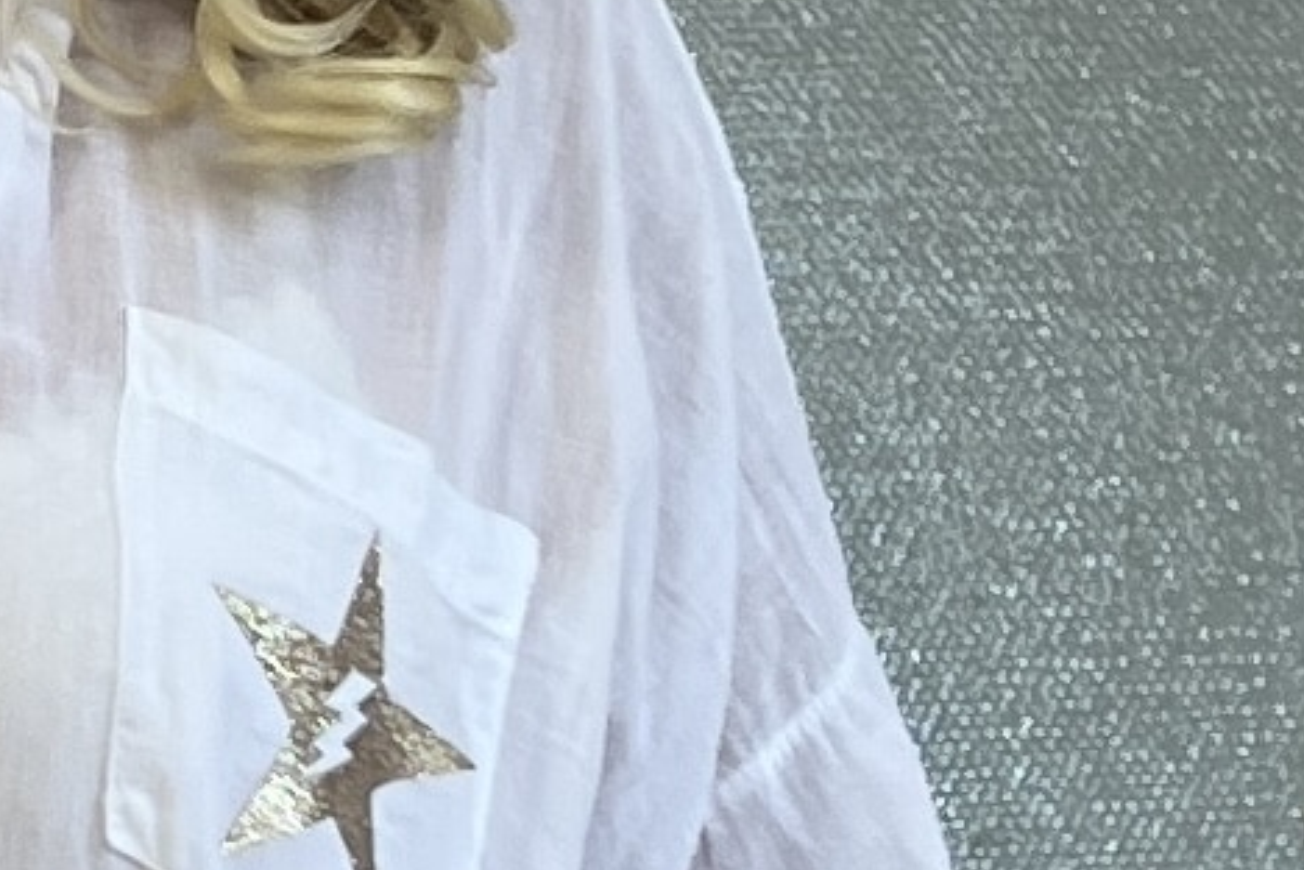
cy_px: 827
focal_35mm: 116
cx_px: -216
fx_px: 4201
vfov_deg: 11.7
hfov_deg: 16.9
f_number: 1.5
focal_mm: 5.7
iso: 80
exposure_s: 1/121
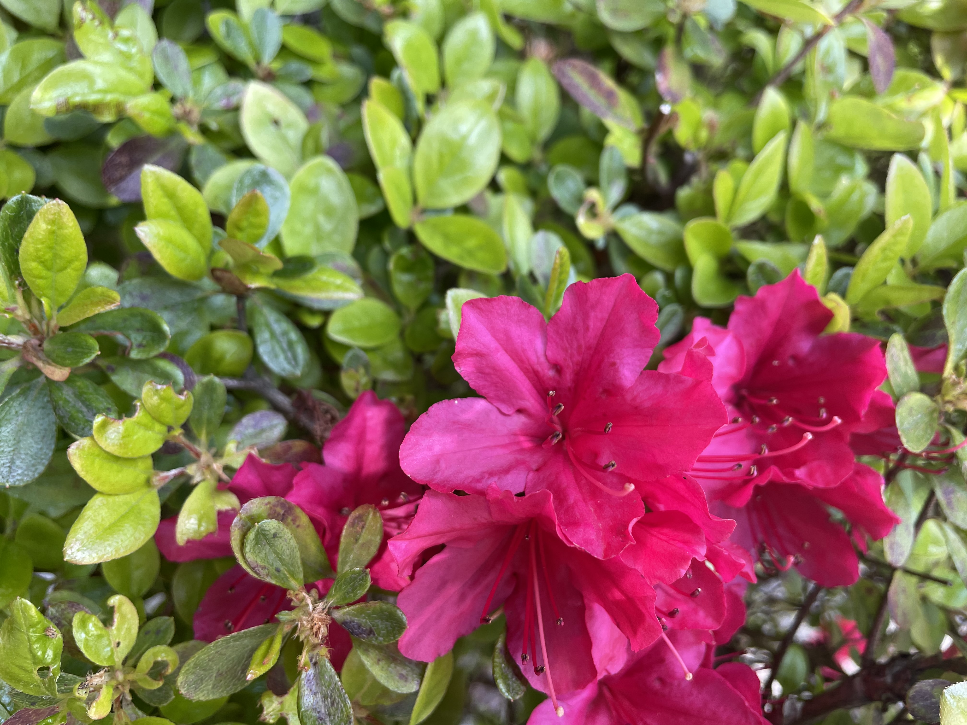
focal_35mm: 26
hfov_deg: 67.3
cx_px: 484
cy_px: 362
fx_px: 726
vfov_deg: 53.1
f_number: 1.6
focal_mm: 4.2
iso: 50
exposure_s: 1/121
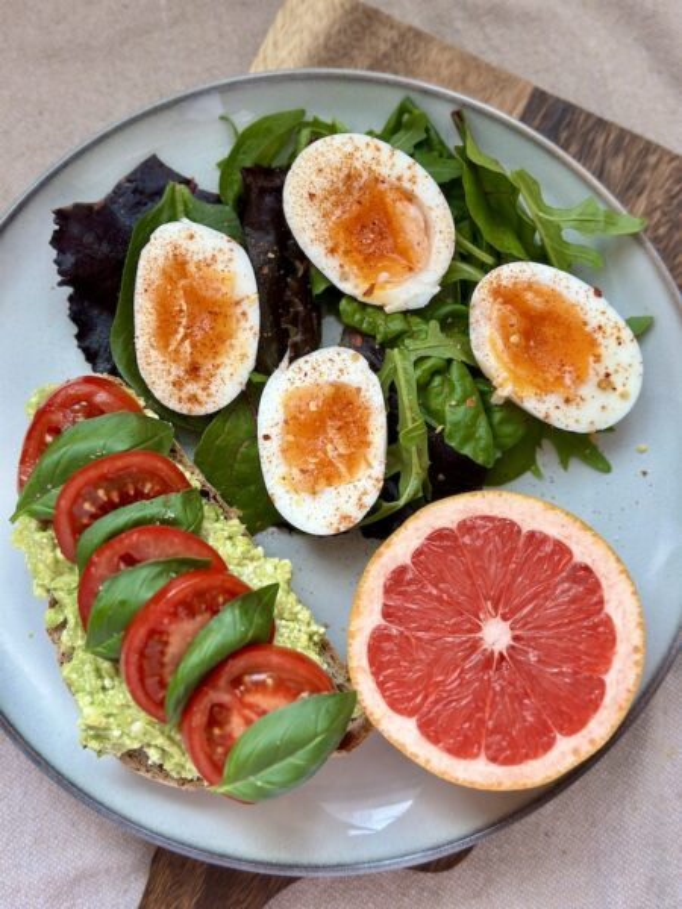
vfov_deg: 39.7
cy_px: 454
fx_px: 1261
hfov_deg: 30.3
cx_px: 341
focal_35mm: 48
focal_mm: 6.86
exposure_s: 1/121
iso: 125
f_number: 1.78
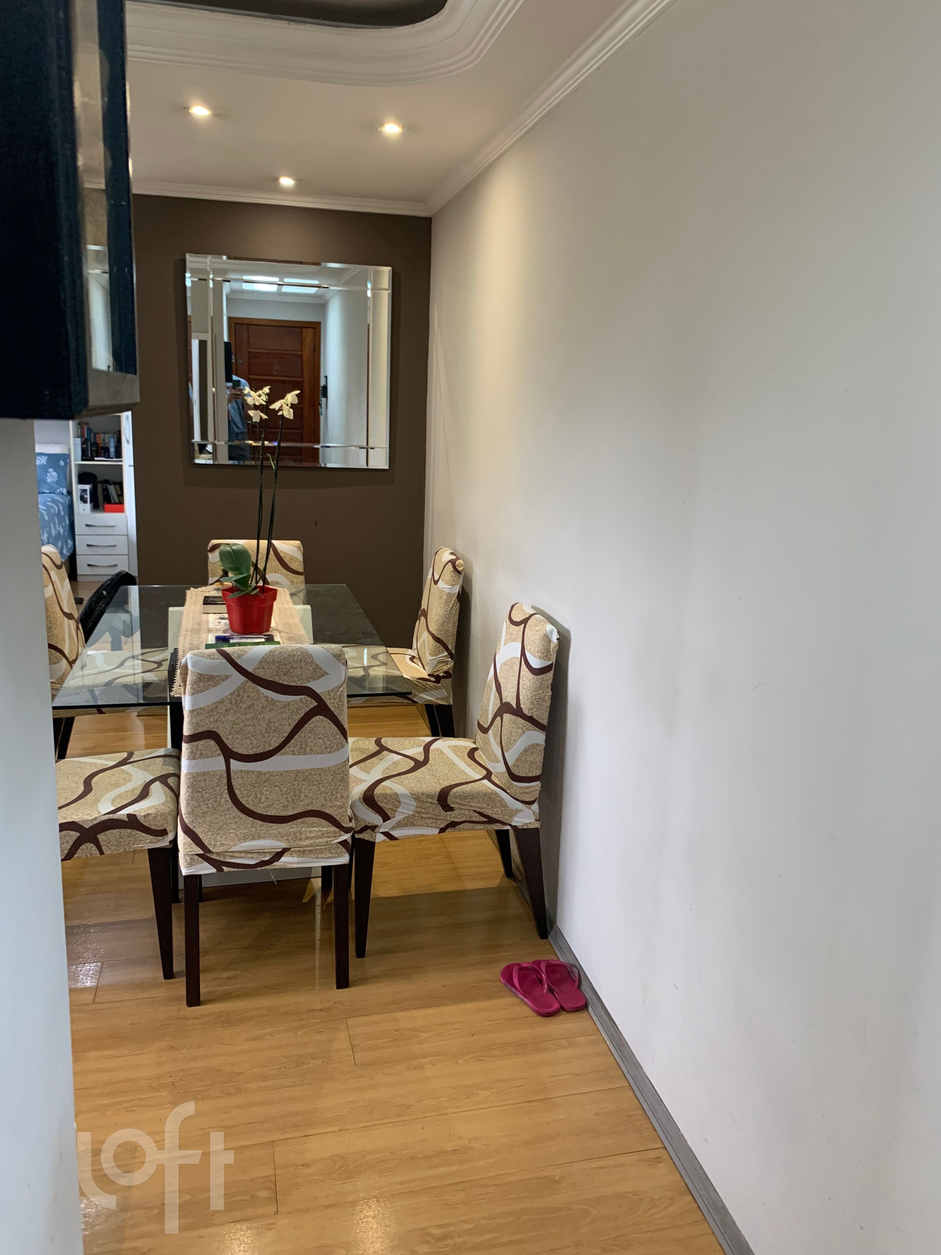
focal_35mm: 26
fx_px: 942
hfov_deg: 53.1
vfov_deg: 67.3
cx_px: 470
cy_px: 628
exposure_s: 1/60
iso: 250
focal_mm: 4.25
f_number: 1.8
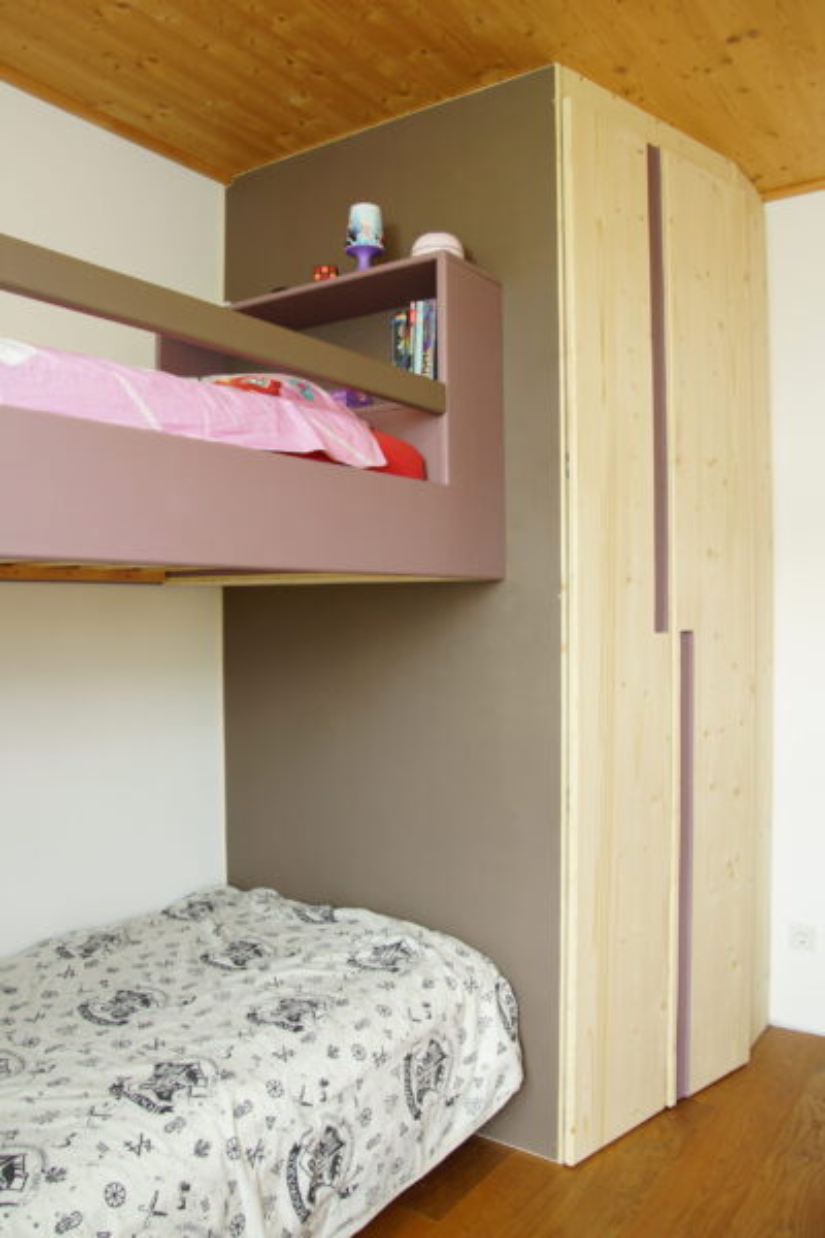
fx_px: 928
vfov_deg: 67.4
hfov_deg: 47.9
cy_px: 619
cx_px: 412
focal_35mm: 27
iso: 100
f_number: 5.6
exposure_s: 1/2
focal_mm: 18
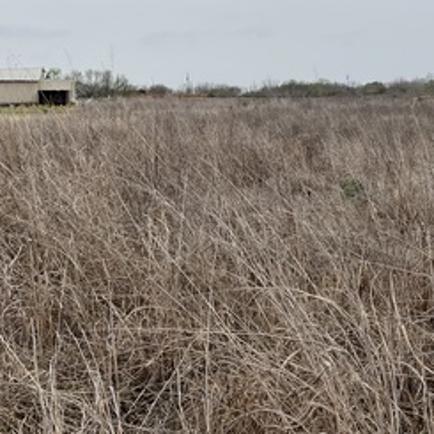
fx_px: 851
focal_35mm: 60
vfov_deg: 28.2
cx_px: 292
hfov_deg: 28.4
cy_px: 113
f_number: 1.6
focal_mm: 5.1
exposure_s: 1/1517
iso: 50
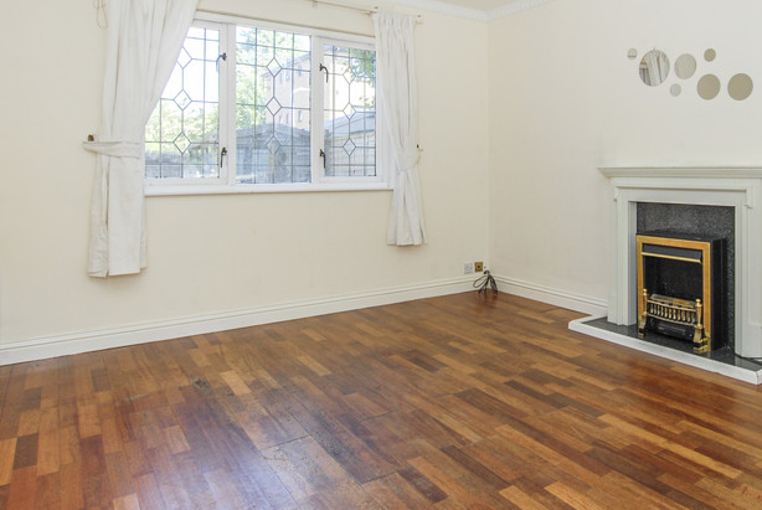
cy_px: 164
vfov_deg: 50.4
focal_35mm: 25
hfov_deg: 69.1
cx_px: 516
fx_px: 530
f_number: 5.6
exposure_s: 1/50
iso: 200
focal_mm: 10
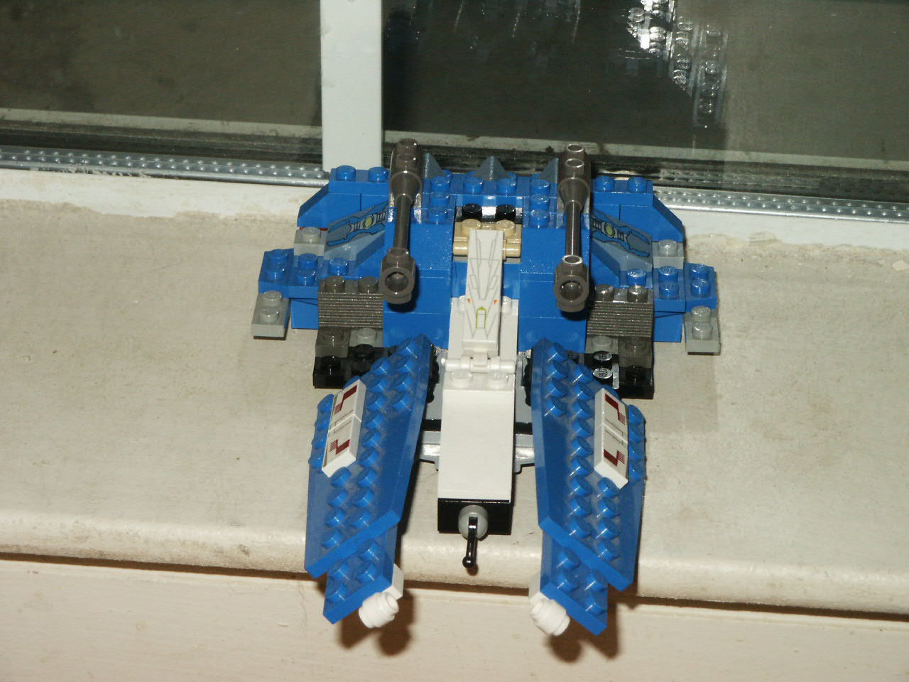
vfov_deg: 11.7
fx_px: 3335
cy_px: 341
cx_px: 454
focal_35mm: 127
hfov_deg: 15.5
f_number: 8
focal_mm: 25.95
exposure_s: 1/125
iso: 200
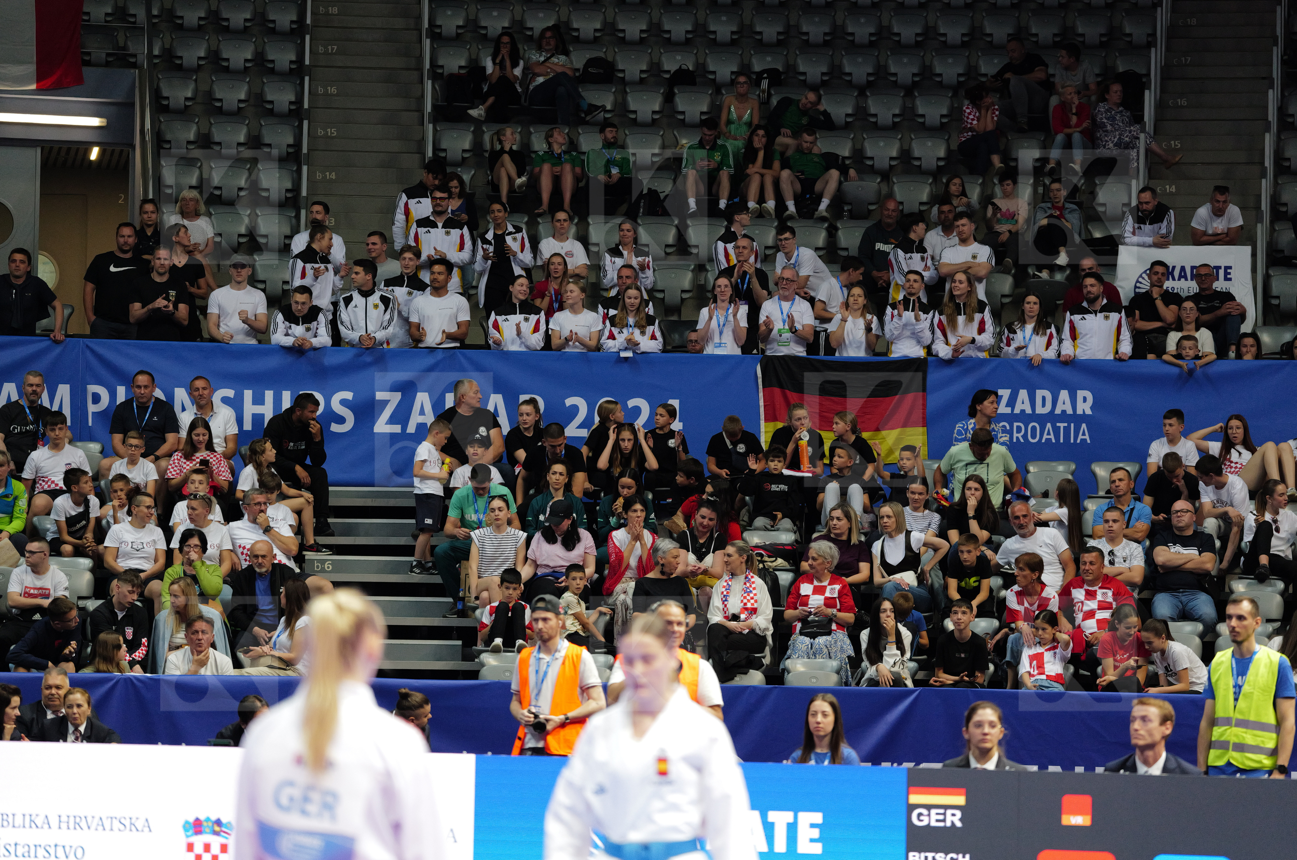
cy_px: 430
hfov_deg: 18.1
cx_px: 648
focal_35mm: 113
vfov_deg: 12.1
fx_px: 4064
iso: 4000
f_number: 2.8
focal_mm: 113
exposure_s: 1/1000
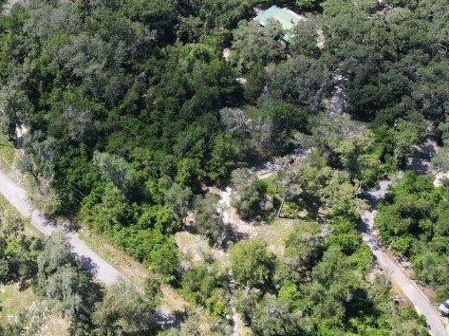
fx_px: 674
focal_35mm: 52
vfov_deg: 27.2
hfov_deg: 34.7
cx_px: 41
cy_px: 46
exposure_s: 1/1250
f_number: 1.7
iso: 120
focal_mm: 6.72
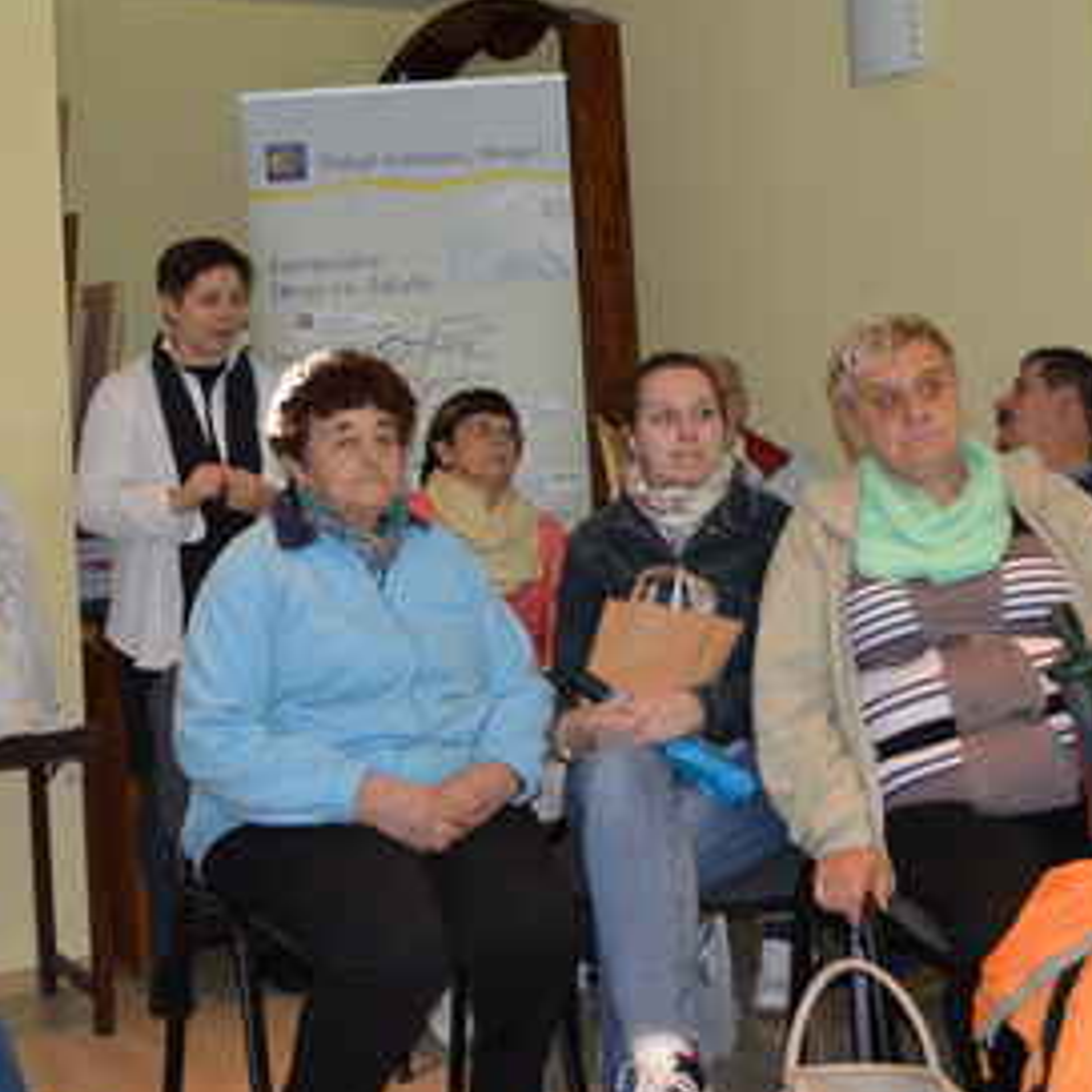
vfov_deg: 33.1
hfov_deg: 33.4
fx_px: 1820
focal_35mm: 51
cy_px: 351
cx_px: 502
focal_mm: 18
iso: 450
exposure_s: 1/60
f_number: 3.5
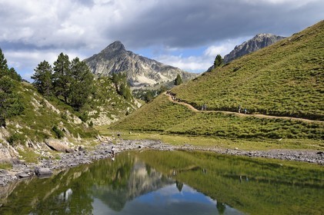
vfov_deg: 31.8
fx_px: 378
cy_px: 108
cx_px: 162
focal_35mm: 42
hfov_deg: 46.4
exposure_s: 1/250
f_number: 11
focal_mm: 42
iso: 200
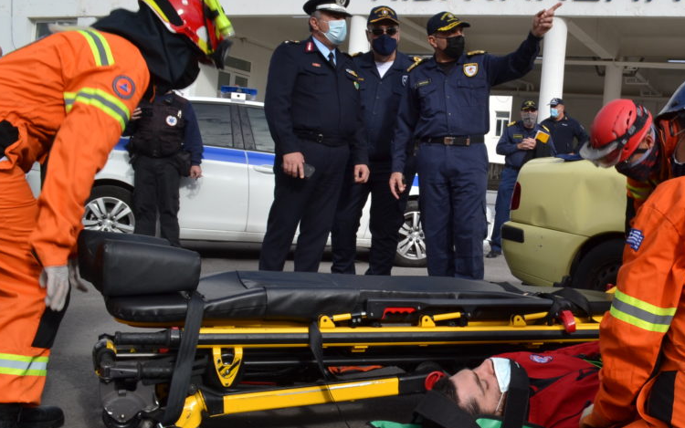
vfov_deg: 29.2
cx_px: 535
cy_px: 223
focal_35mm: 44
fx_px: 822
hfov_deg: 43.4
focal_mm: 18
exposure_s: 1/160
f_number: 11
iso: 140
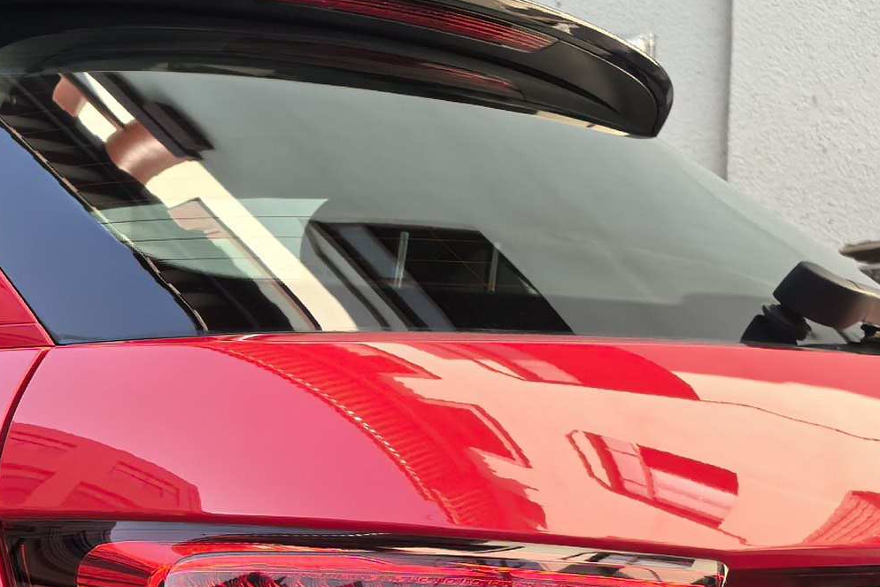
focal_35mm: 113
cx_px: -224
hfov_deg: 17.1
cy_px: 745
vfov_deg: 11.8
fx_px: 2762
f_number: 2
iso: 50
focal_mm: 6.35
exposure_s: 1/433
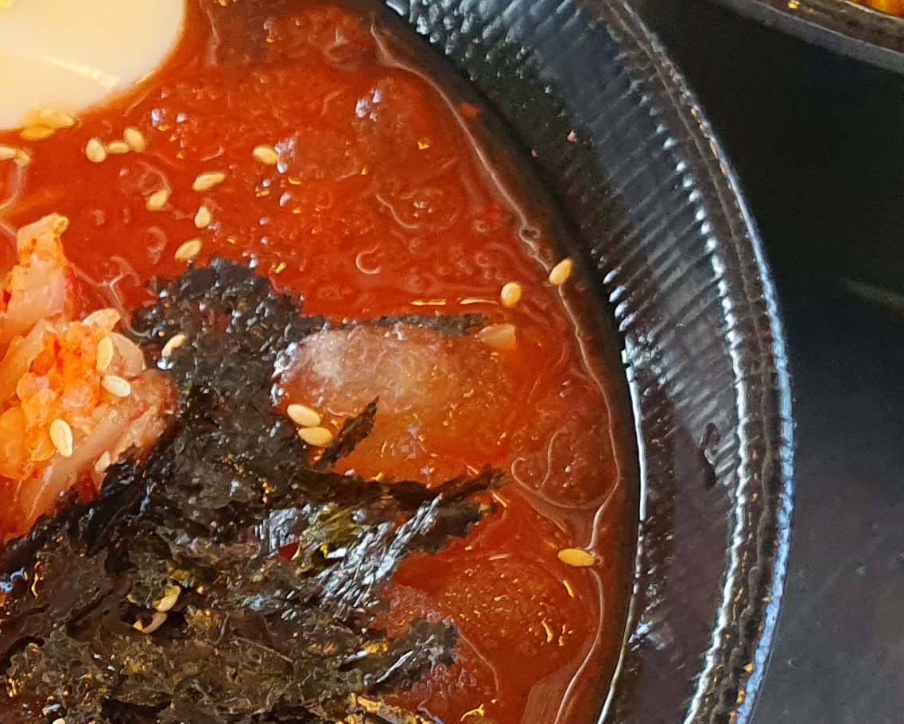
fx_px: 2408
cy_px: 729
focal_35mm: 90
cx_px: -298
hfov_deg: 19.5
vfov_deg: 16.7
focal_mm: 4.3
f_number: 2.4
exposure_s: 1/120
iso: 125
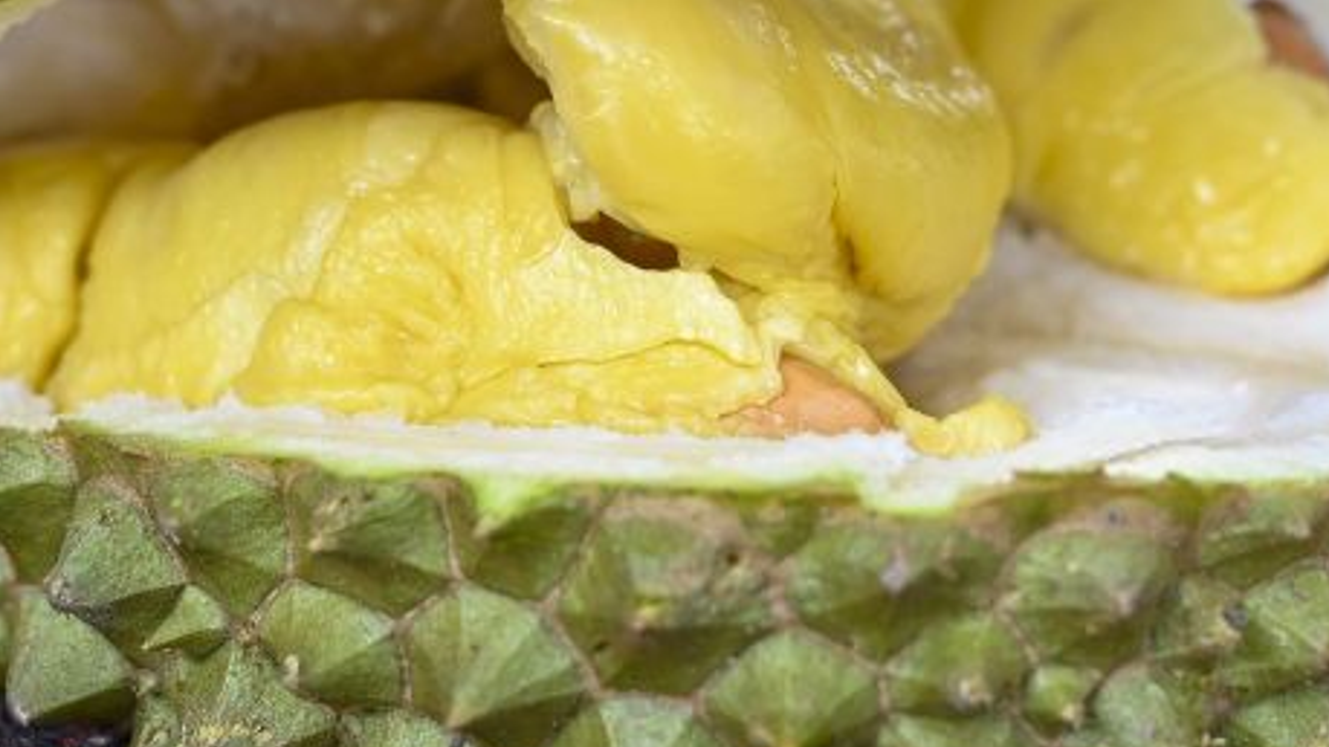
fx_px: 4087
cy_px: 126
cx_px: 727
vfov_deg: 10.4
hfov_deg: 18.5
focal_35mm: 116
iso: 320
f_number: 4
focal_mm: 41
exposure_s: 1/160
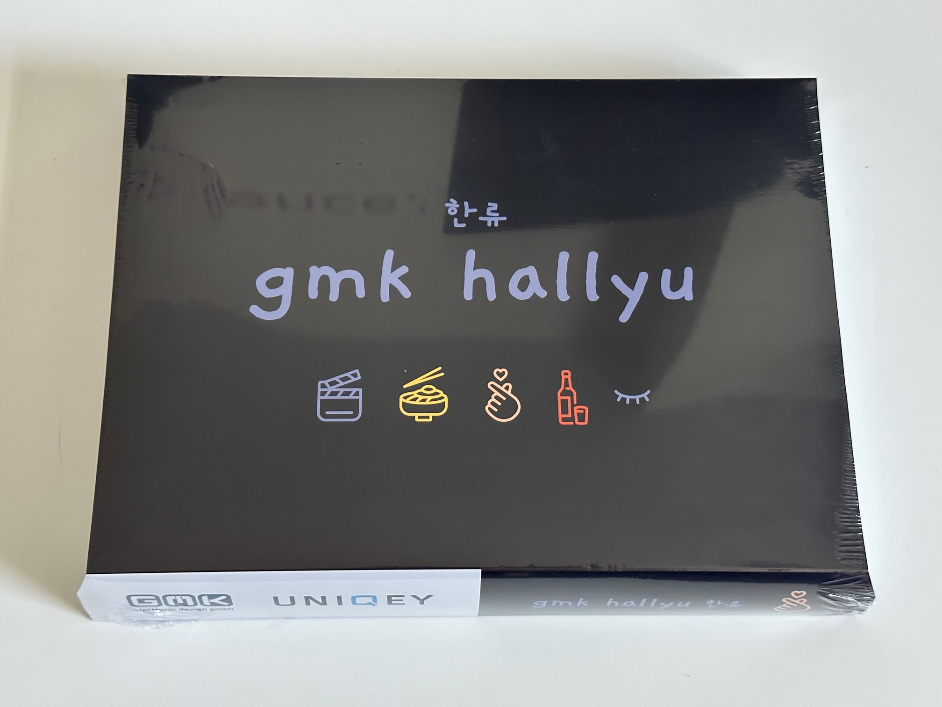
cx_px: 471
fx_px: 1306
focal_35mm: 48
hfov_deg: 39.7
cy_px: 354
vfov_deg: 30.3
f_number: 1.78
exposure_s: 1/30
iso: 400
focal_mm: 6.86
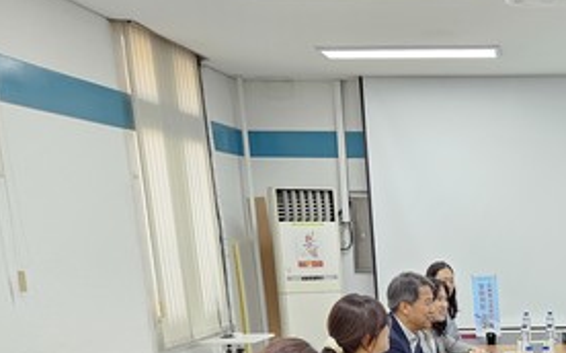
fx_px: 817
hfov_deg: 34.9
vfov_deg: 22.3
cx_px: 560
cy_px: 435
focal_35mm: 53
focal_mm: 5.4
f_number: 1.8
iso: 400
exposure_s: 1/120
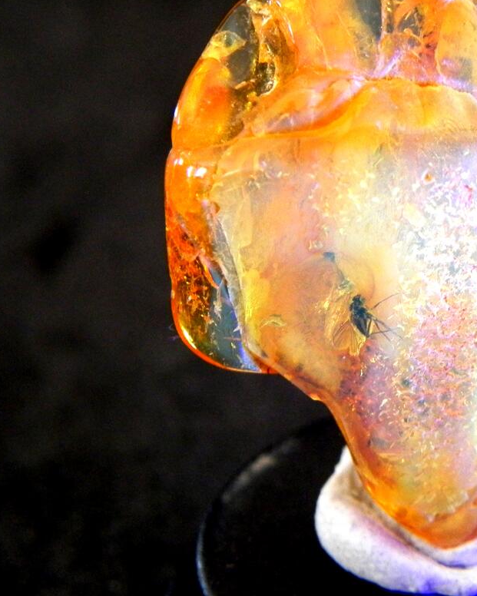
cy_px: 269
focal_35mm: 118
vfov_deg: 16.3
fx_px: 2082
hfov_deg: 13.0
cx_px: 410
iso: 400
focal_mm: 13.4
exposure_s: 1/12.2
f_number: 4
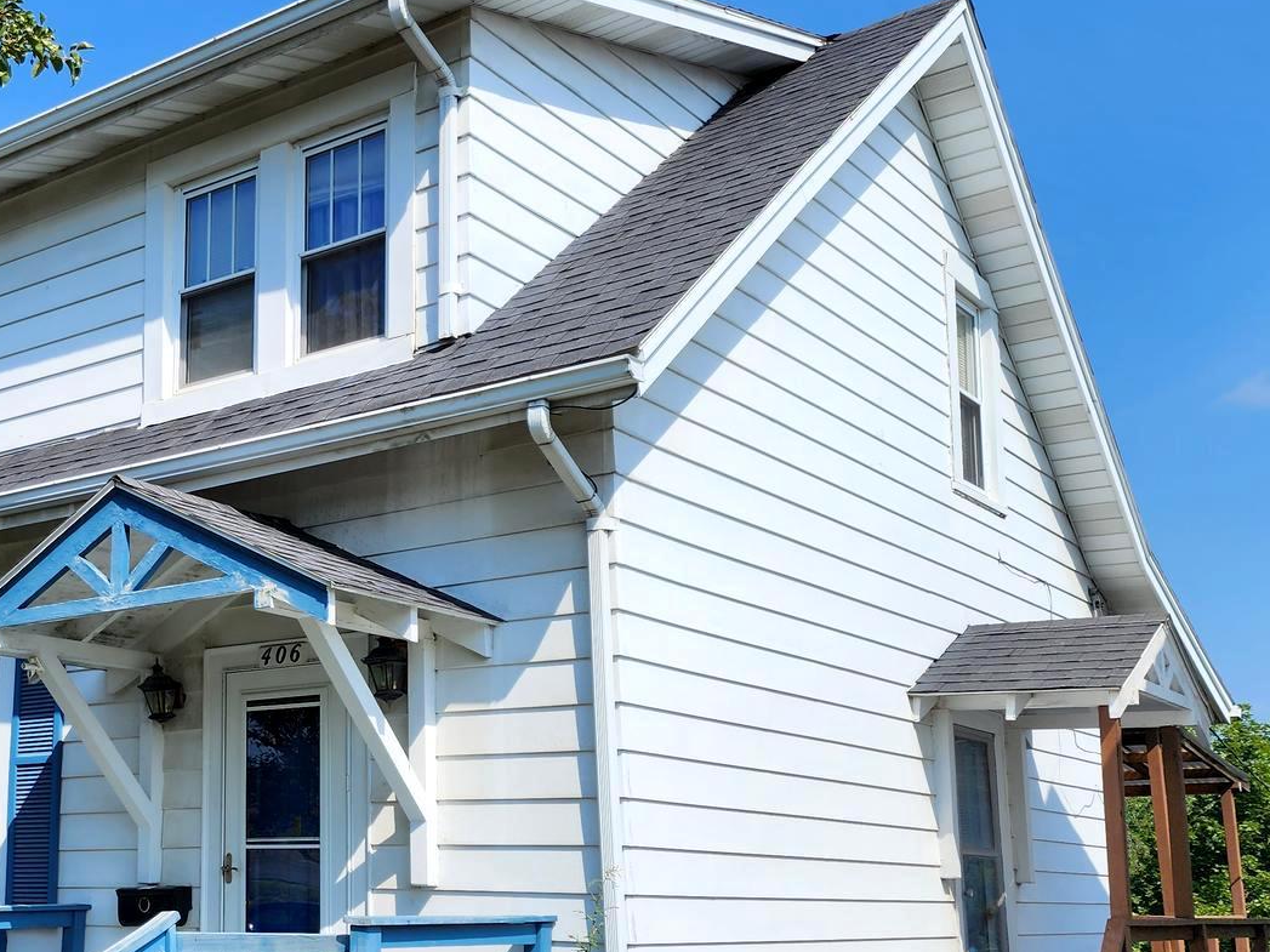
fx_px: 1651
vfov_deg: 31.9
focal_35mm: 45
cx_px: 261
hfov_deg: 40.4
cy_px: 629
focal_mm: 6.4
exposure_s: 1/1513
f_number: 1.8
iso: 12
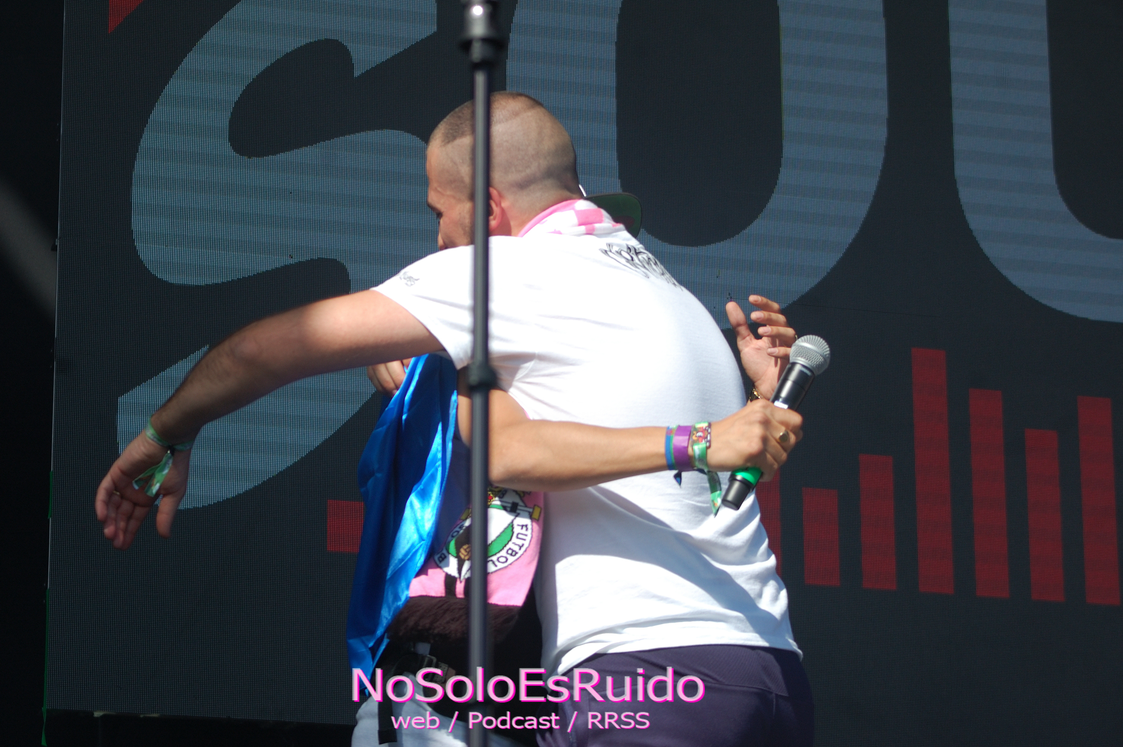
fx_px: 3740
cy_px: 374
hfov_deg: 17.1
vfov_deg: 11.4
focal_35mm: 120
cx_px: 562
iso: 200
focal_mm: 80
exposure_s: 1/640
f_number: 6.3
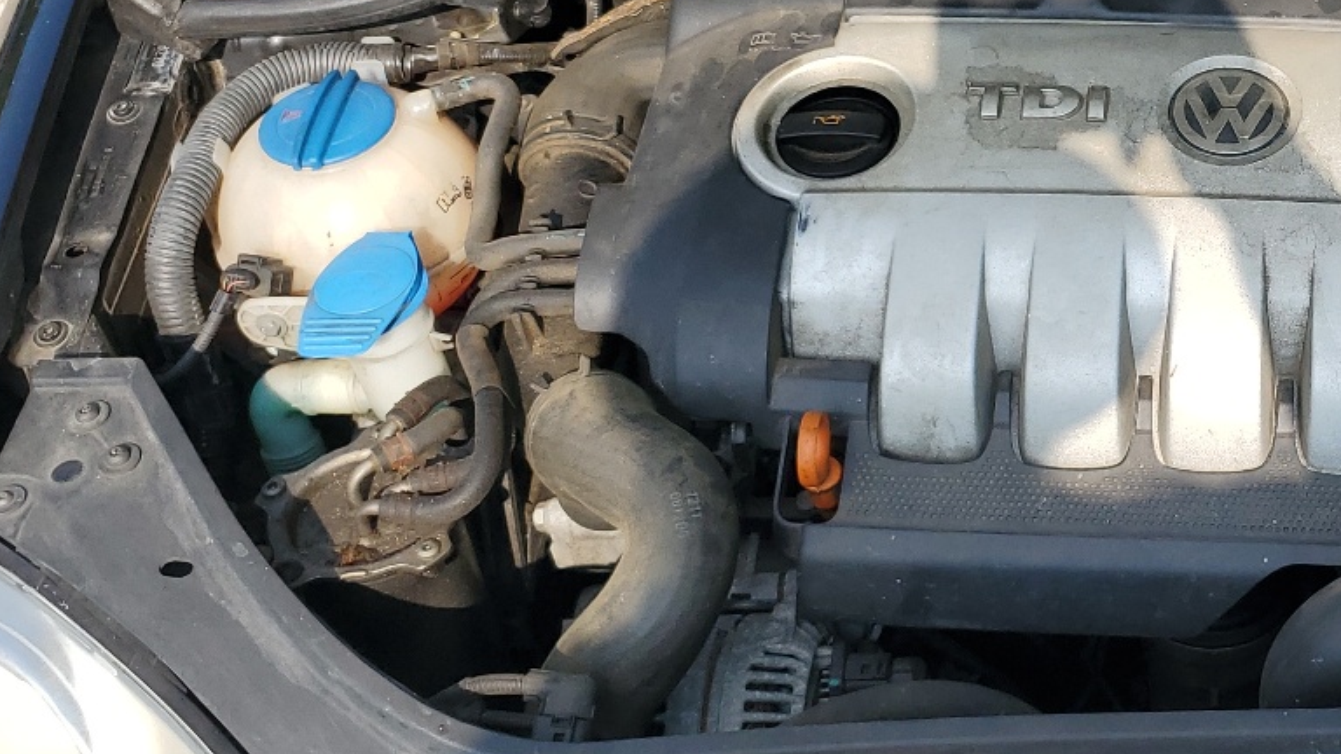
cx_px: 1285
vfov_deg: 20.3
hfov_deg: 33.0
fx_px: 2098
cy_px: 271
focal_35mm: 59
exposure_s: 1/2000
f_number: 1.5
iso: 50
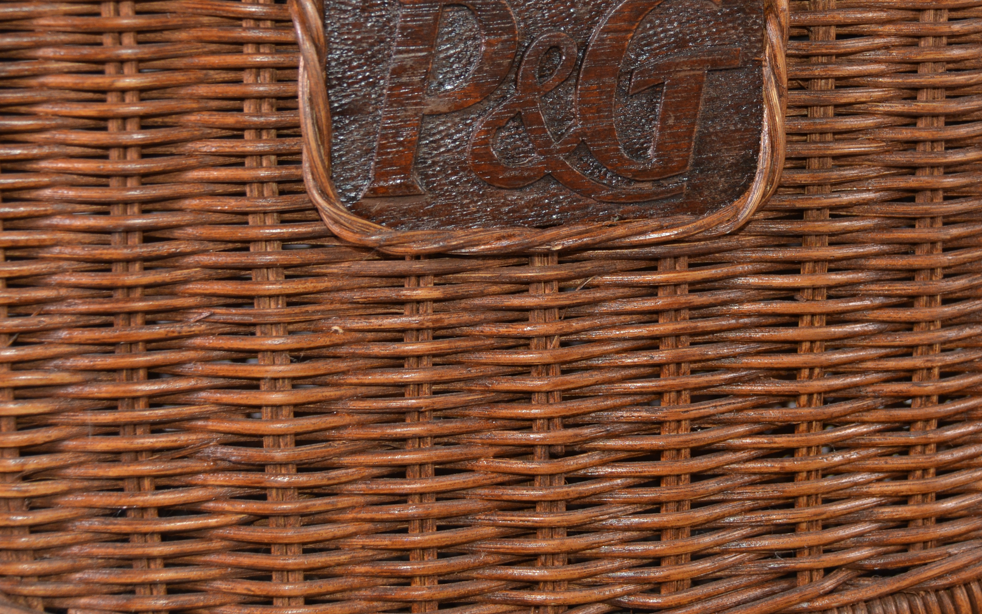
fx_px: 1765
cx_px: 547
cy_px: 106
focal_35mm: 66
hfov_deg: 31.1
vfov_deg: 19.5
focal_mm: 23
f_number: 3.8
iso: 250
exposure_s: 1/100
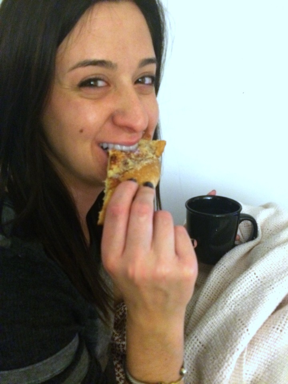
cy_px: 192
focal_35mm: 30
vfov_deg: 60.0
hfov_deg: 46.8
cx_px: 144
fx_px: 333
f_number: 2.2
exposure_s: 1/15
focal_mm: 4.12
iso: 640
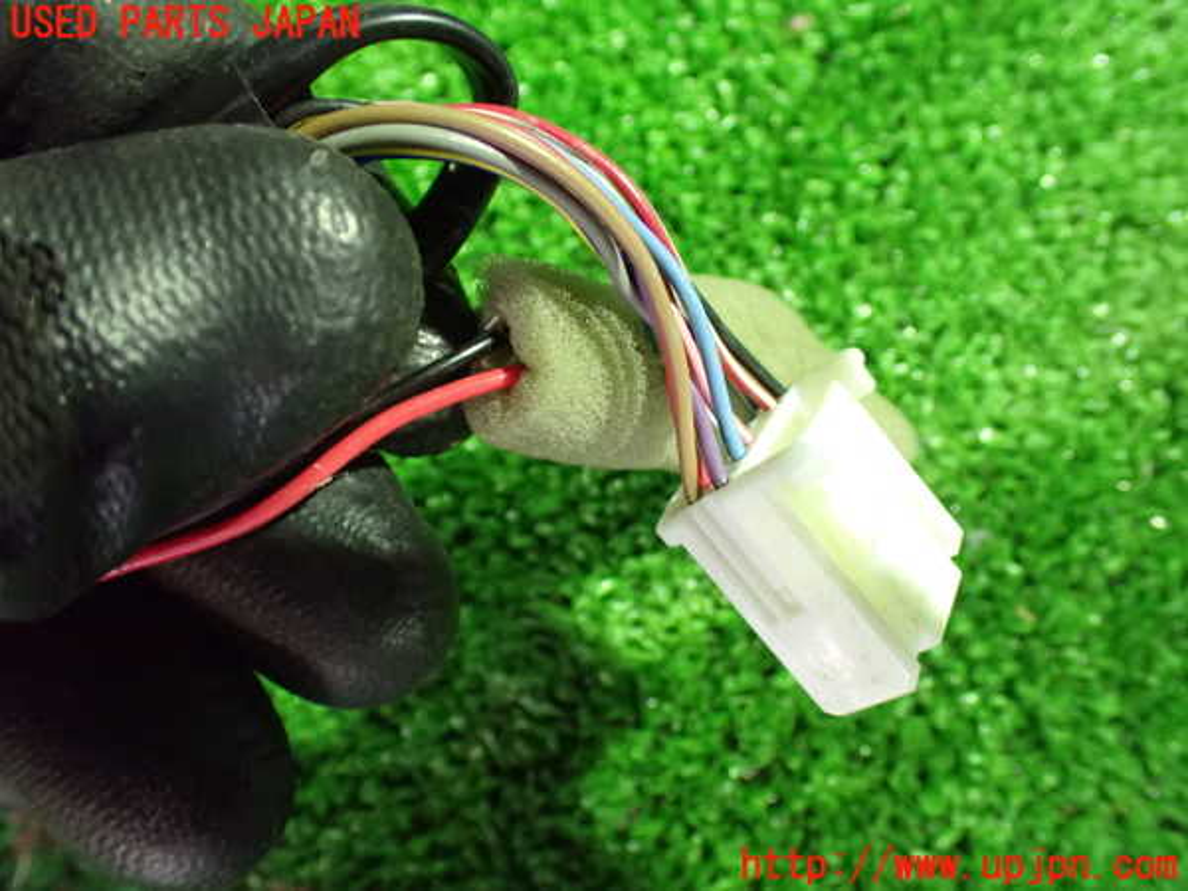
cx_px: 594
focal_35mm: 30
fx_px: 1030
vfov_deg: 46.8
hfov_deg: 60.0
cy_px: 446
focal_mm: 5.4
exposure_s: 1/30
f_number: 2.3
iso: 1600
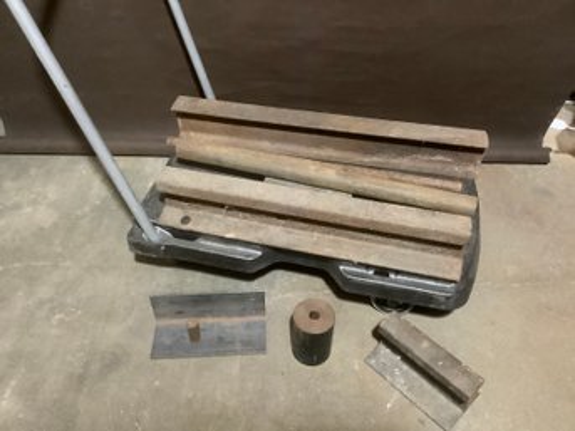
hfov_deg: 58.4
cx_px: 288
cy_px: 216
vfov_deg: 45.4
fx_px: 515
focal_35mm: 31
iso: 640
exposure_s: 1/17
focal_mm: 3.3
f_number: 2.4
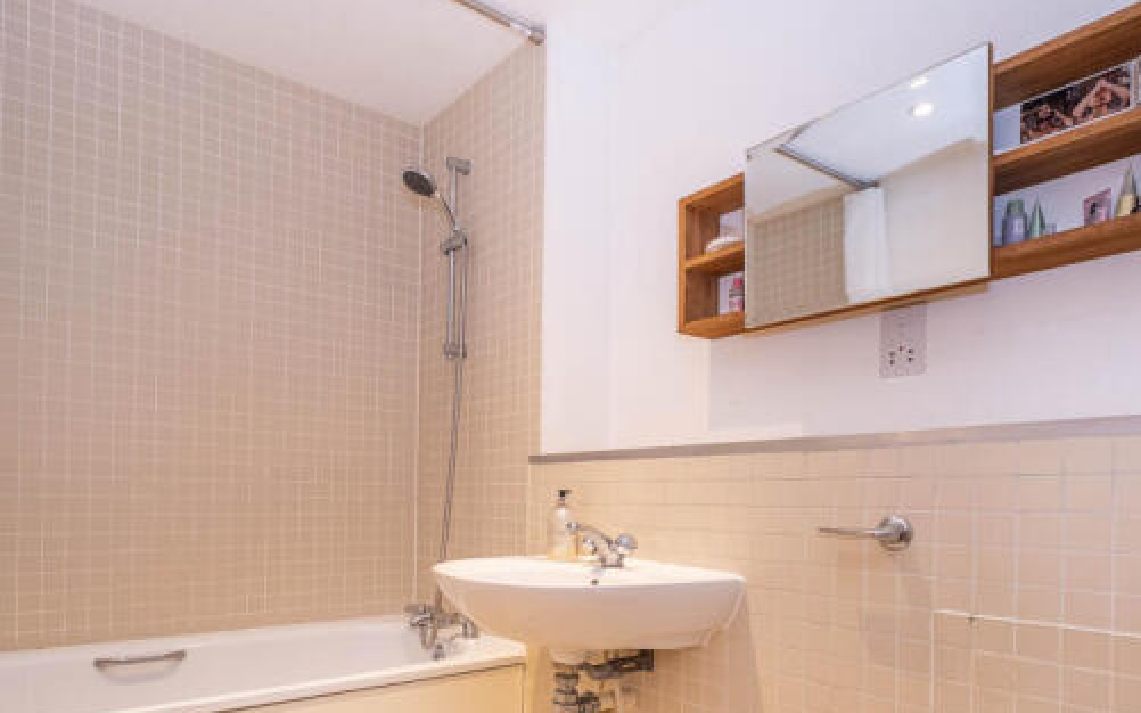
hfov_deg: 85.0
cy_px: 491
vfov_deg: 57.9
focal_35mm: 20
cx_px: 545
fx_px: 622
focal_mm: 10
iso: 500
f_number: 6.4
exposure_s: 1/17
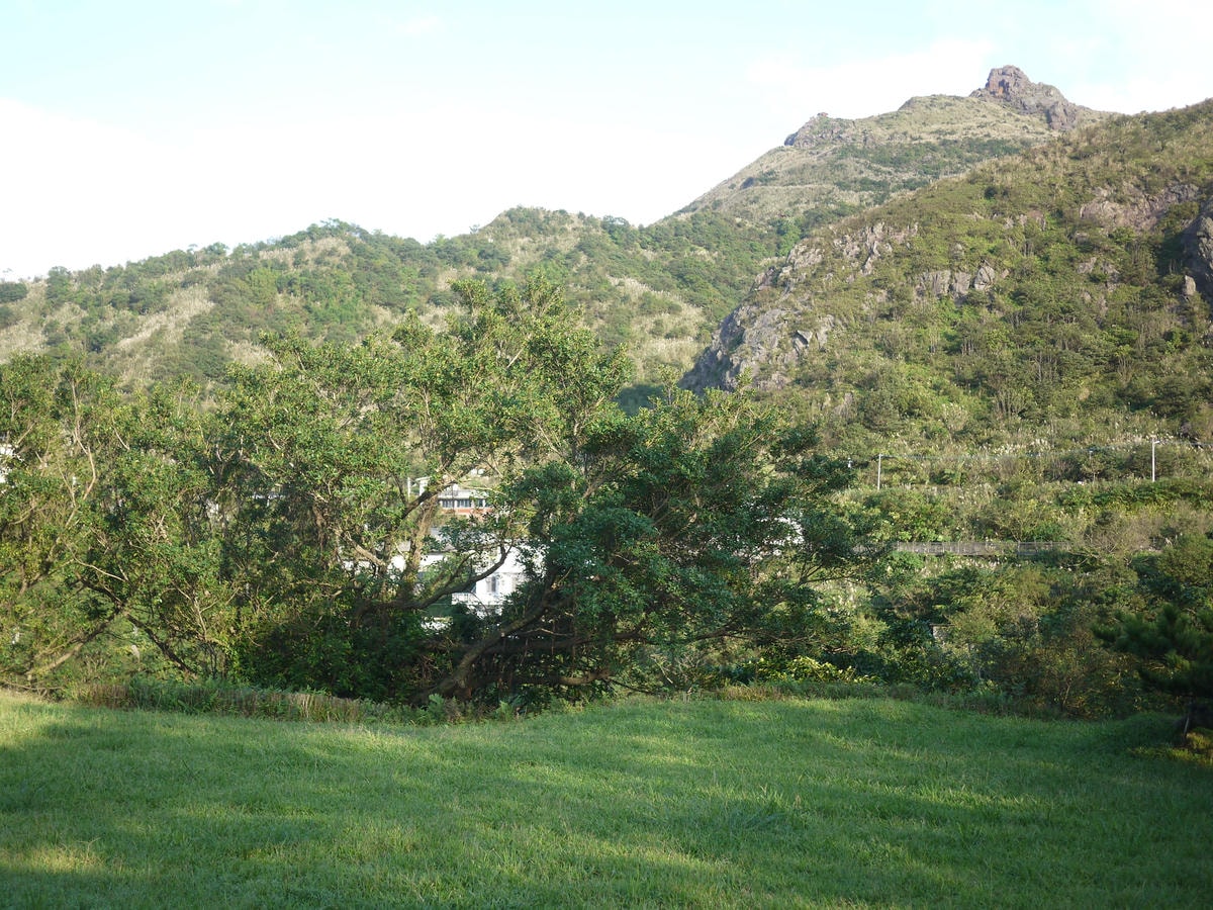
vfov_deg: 36.0
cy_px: 455
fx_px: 1402
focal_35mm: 40
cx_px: 606
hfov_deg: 46.8
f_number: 2
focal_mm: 20
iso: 160
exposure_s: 1/1000
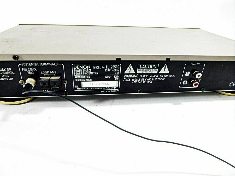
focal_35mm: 24
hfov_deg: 71.6
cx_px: 118
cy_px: 88
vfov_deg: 56.8
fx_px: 163
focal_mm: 4.3
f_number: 3.3
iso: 400
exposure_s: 1/40
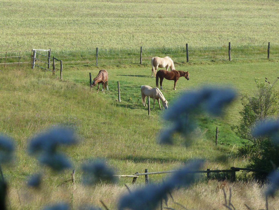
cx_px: 140
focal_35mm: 399
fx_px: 3216
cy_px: 105
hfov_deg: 5.0
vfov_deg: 3.7
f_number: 4.9
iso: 80
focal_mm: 49.2
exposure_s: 1/160
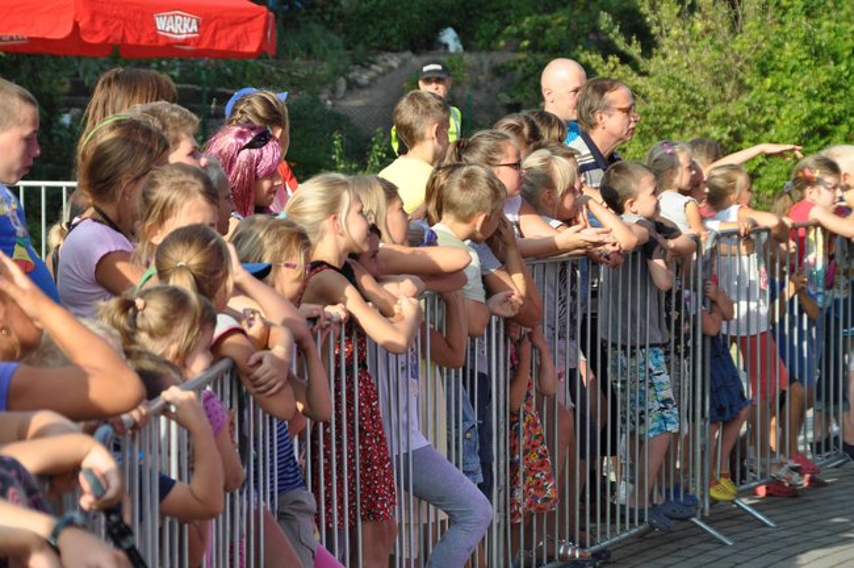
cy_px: 284
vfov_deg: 9.3
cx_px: 427
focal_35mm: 147
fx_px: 3484
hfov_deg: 14.0
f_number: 8
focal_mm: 98
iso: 200
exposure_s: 1/250
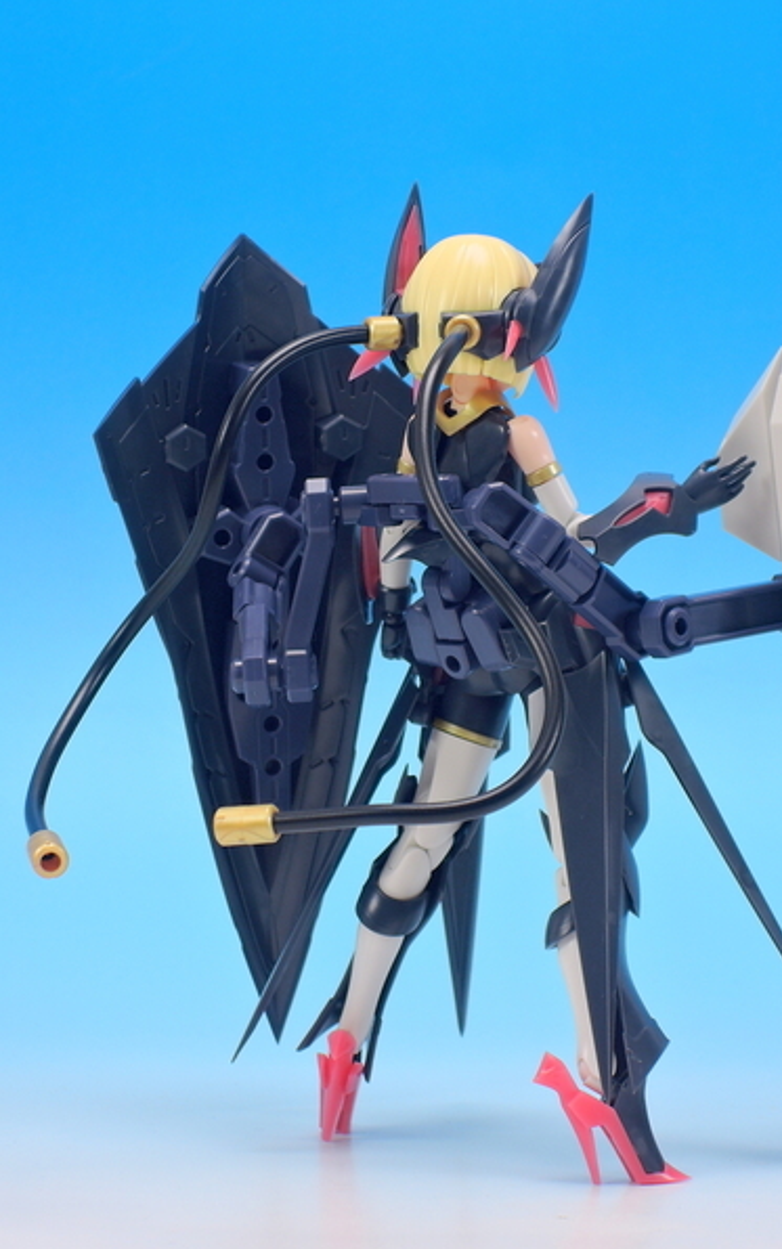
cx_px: 455
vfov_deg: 18.6
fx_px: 3815
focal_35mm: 112
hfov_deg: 11.7
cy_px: 624
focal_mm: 22.4
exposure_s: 1/1.6
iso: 80
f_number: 5.8
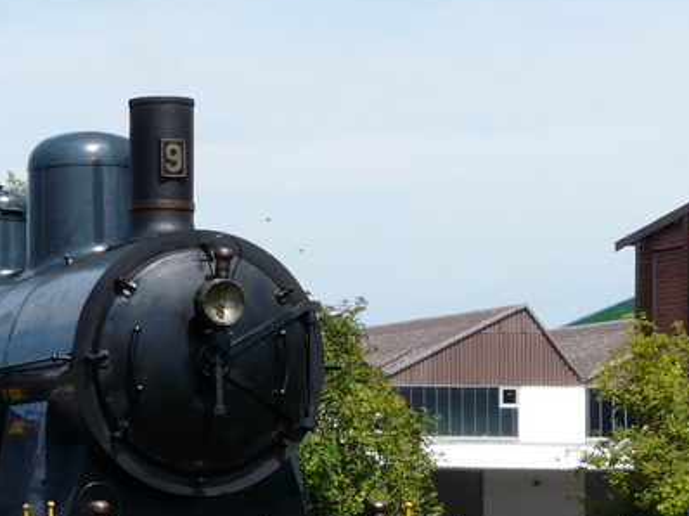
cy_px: 429
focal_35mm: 166
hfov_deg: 11.7
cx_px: -81
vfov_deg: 8.9
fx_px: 3302
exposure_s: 1/400
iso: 100
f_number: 5.6
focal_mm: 10.8
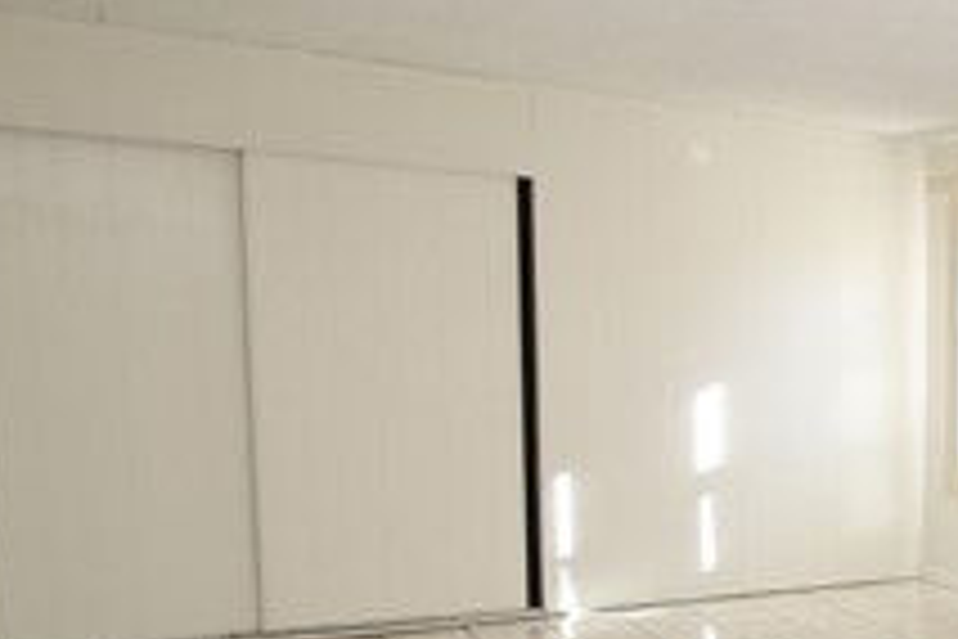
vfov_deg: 29.2
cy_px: 515
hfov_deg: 31.2
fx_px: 1197
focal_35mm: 45
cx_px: 1309
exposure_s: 1/60
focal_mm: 10
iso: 500
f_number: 5.6
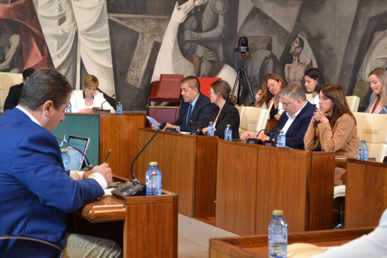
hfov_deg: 28.1
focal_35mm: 72
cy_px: 129
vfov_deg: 18.9
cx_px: 194
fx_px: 774
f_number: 5.6
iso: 1250
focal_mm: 48
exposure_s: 1/15
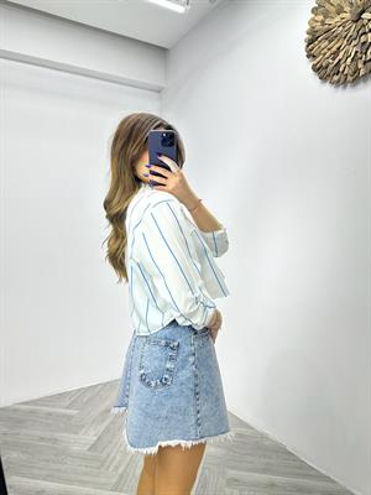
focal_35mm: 24
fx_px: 343
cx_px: 186
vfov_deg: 71.6
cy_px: 248
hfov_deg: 56.8
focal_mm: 6.86
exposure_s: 1/246
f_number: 1.78
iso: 80
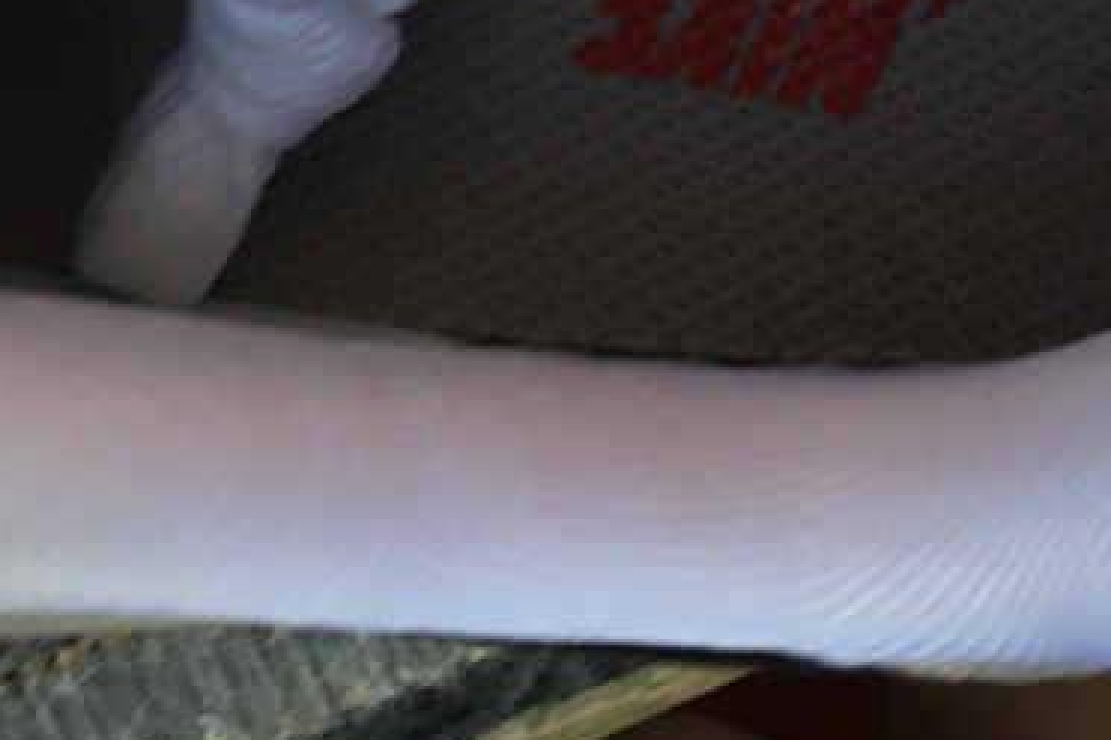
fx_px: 2407
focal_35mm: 78
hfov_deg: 25.9
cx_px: 663
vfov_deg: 16.5
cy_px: -216
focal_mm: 3.3
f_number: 2.4
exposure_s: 1/100
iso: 25
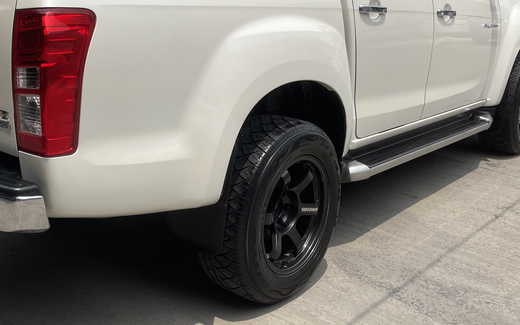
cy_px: 93
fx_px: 624
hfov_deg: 44.6
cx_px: 171
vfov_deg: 28.9
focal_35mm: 44
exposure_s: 1/4202
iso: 32
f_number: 1.6
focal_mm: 5.1
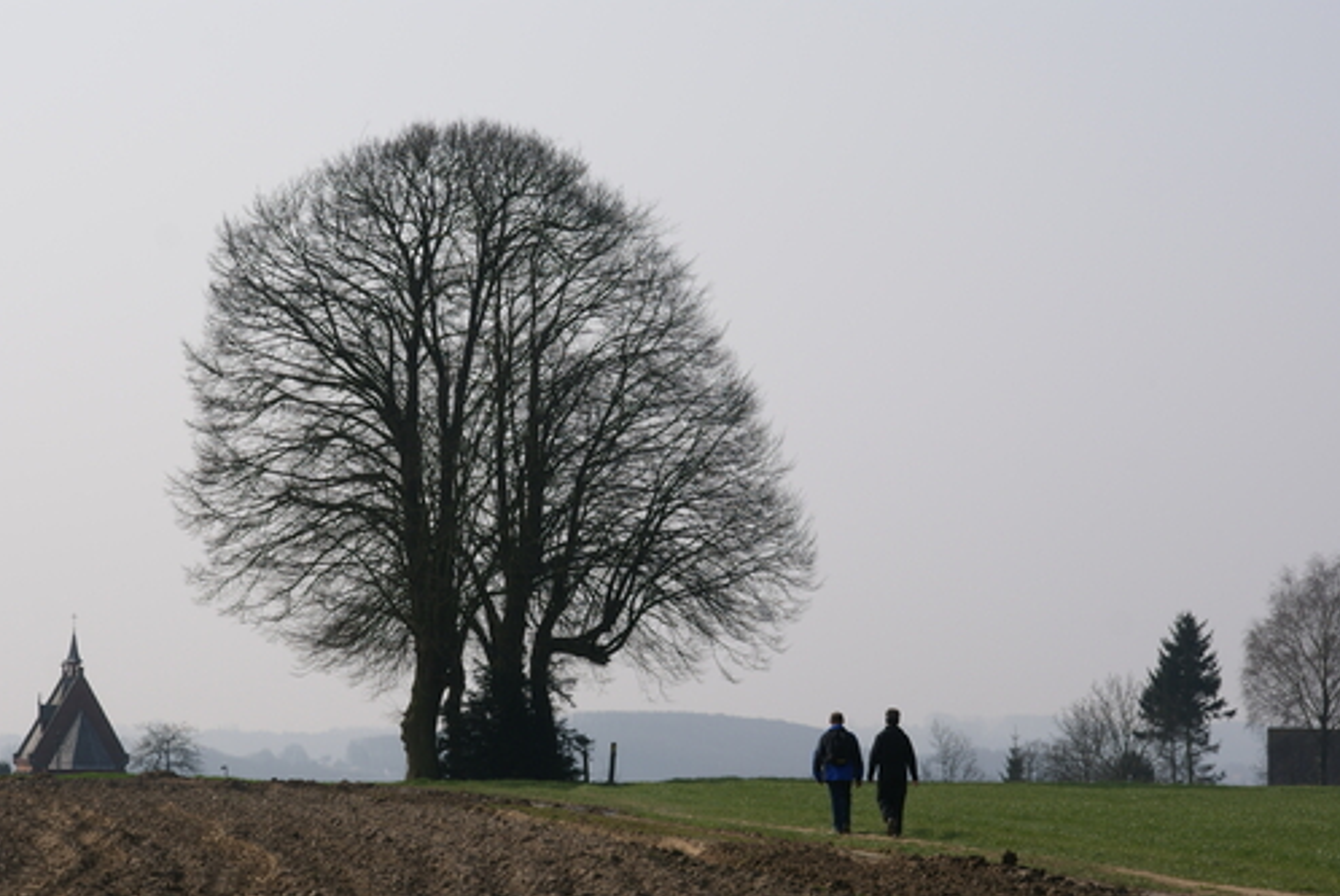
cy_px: 534
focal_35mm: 136
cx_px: 595
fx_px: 5052
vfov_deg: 10.1
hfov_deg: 15.1
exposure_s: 1/400
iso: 100
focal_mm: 75
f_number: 9
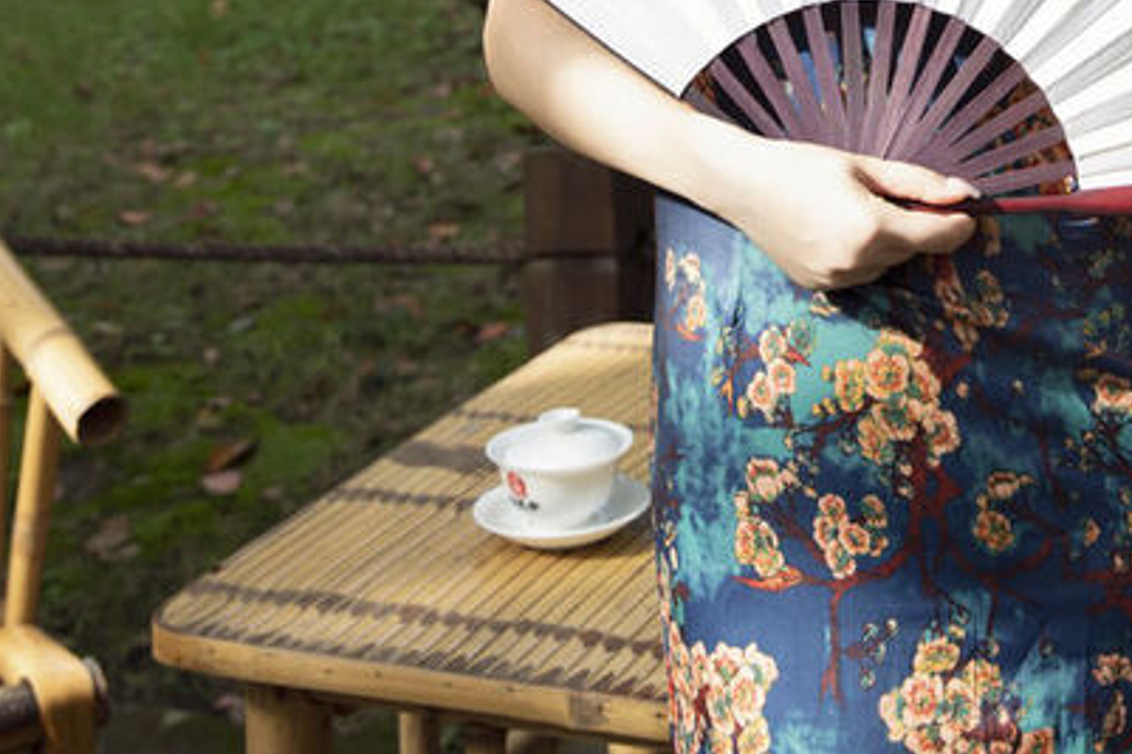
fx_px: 2797
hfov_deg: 22.5
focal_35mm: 89
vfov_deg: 14.9
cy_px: -104
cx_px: 917
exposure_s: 1/200
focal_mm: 35
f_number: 4
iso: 160
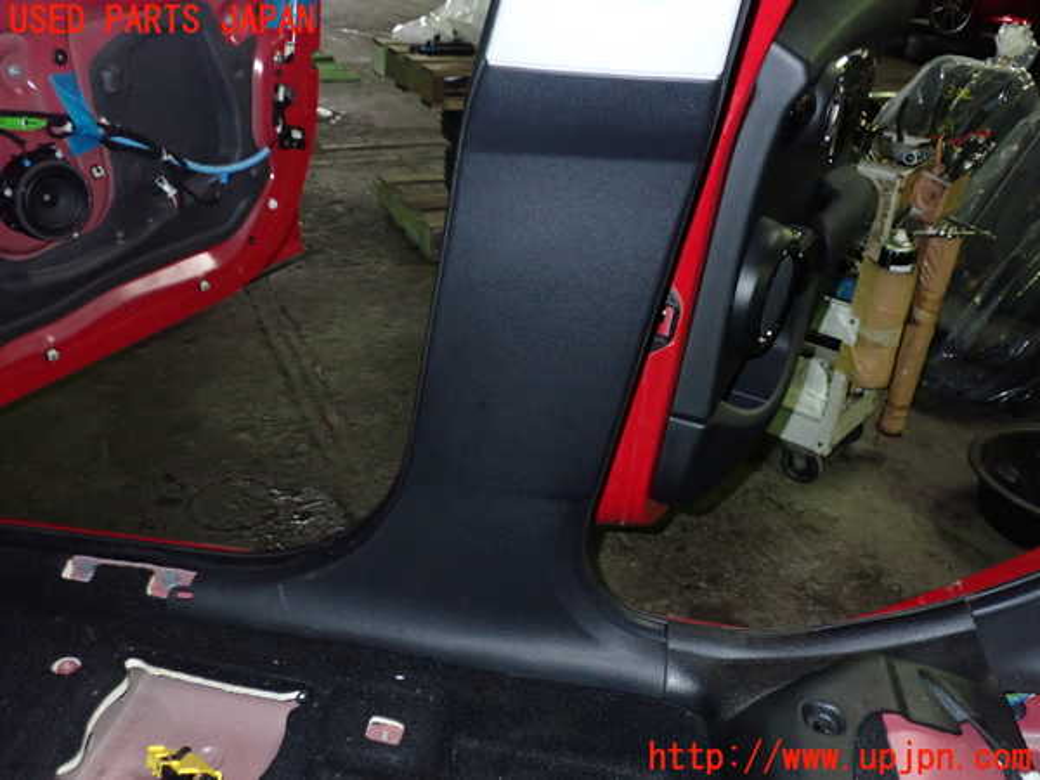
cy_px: 390
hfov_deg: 60.0
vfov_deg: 46.8
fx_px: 901
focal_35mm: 30
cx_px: 520
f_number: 6.3
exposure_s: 1/30
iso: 800
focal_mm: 5.4
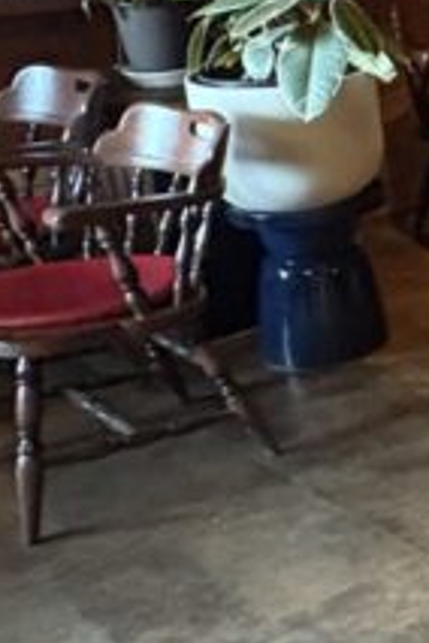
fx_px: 1466
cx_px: 1121
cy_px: 154
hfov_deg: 12.1
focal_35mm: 82
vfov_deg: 24.5
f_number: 2.2
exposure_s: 1/25
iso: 1000
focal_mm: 2.22
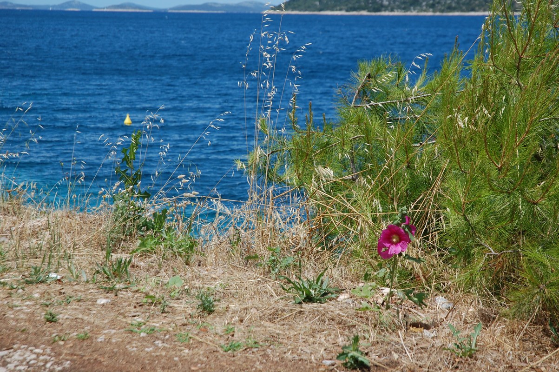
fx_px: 1443
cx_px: 280
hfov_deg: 21.9
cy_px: 186
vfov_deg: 14.7
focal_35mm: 93
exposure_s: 1/640
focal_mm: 62
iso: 200
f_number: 6.3
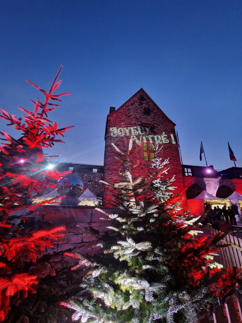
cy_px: 162
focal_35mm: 13
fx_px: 121
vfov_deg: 106.2
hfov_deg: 89.9
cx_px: 121
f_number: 2.2
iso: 500
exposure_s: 1/33
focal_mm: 2.2
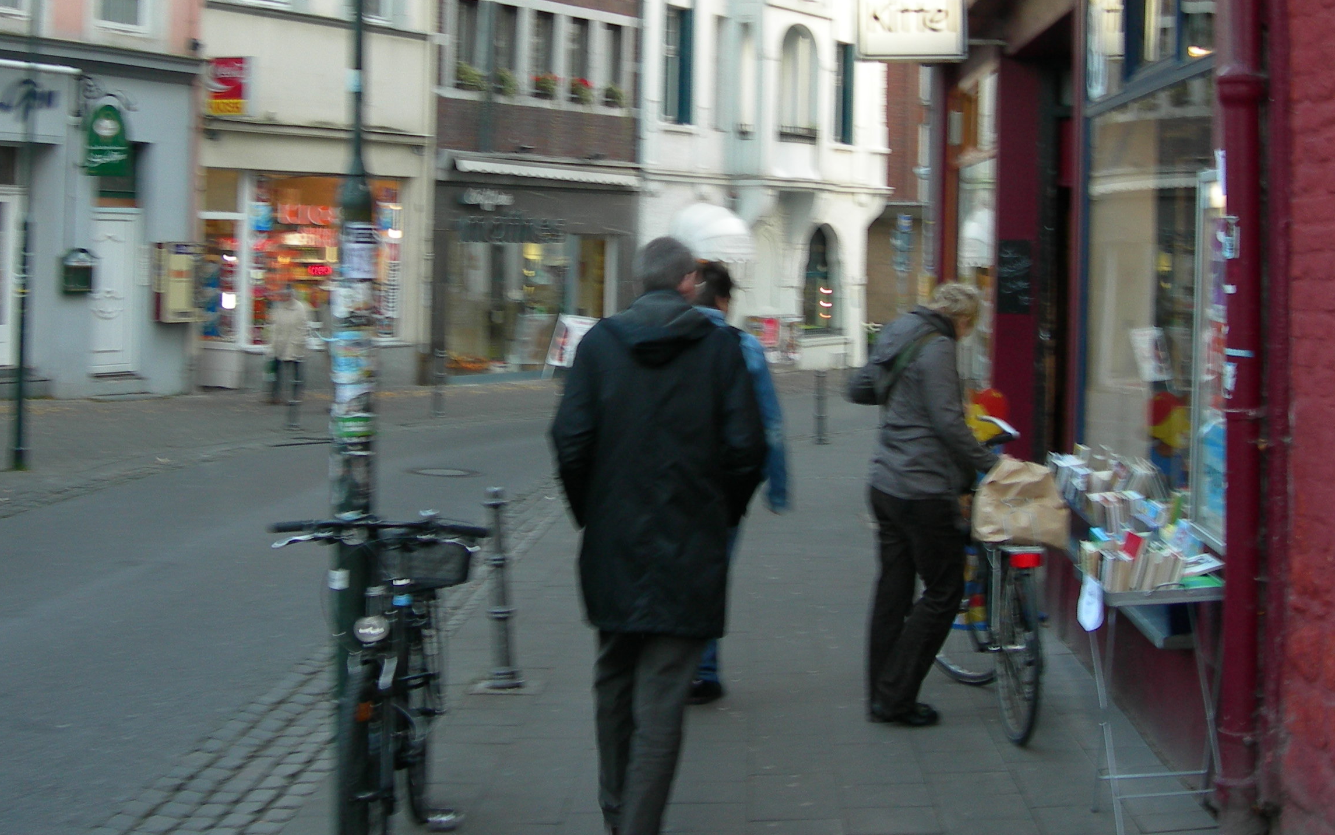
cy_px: 204
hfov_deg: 37.4
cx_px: 562
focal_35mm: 54
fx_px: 1965
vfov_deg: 23.7
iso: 50
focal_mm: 7.8
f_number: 2.8
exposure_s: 1/28.6
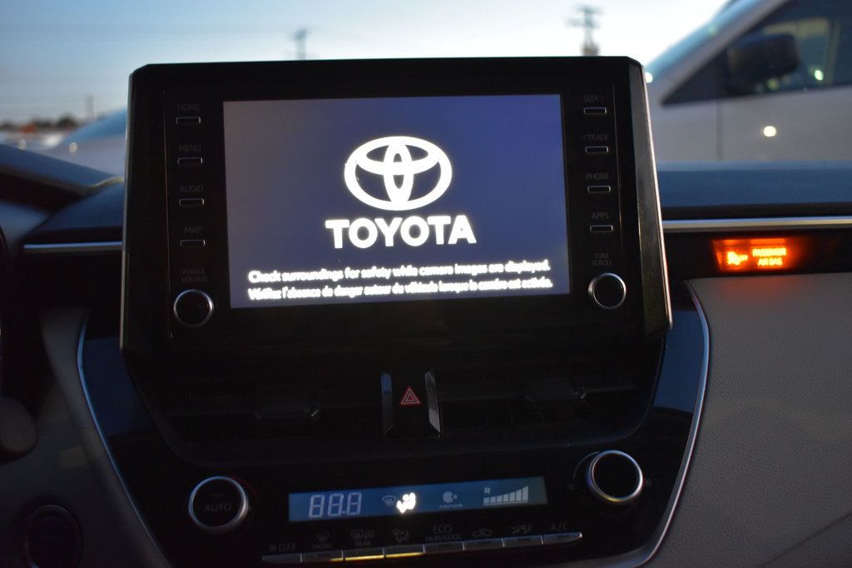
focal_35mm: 36
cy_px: 284
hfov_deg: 53.1
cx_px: 426
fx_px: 852
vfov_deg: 36.8
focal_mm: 24
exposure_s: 1/8
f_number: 4
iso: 1600
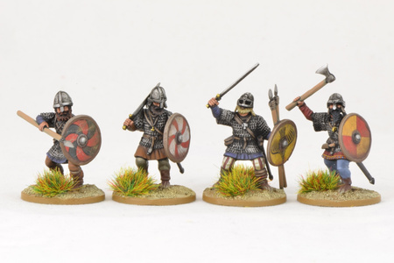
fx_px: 1149
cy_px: 132
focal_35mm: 105
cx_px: 197
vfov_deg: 13.0
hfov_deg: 19.5
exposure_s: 4
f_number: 32
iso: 100
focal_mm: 105
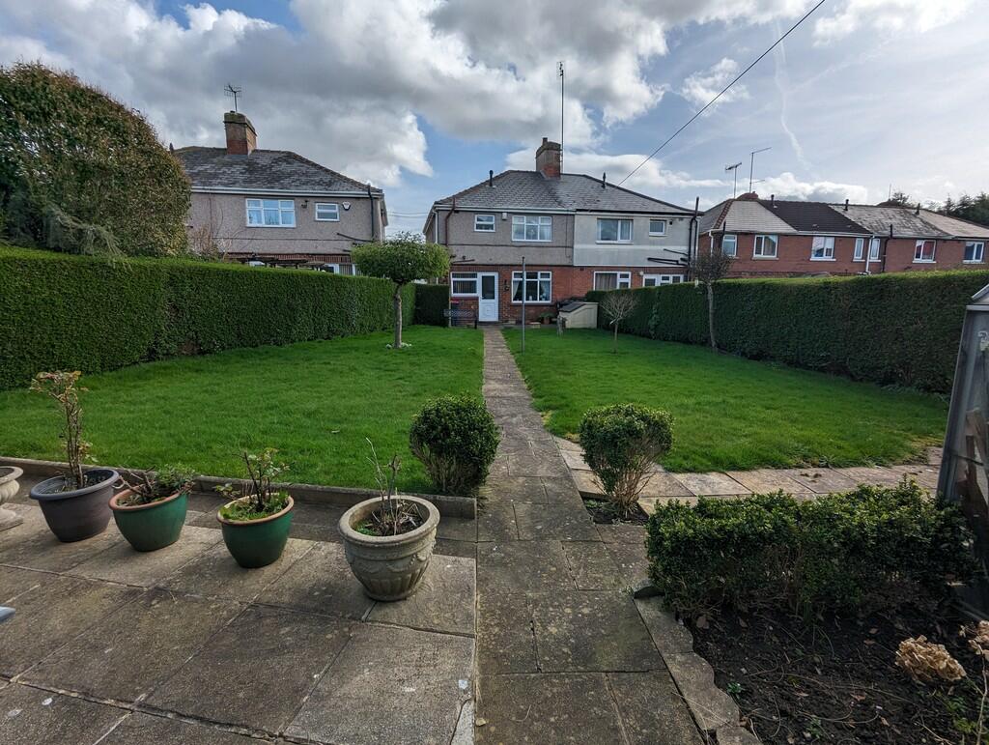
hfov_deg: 94.4
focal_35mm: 16
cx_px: 494
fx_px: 458
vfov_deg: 78.2
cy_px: 372
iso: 52
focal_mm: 2.35
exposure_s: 1/2841
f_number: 2.2
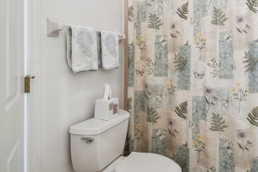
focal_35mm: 22
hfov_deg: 75.7
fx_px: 158
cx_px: 175
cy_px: 64
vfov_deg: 56.5
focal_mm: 10
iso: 100
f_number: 7.1
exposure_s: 1/2
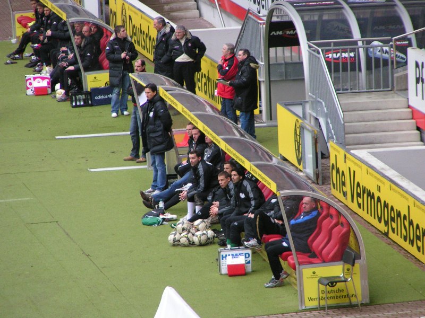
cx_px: 212
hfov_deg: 5.2
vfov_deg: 3.9
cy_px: 159
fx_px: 4665
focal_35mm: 380
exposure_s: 1/250
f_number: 3.5
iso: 200
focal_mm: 58
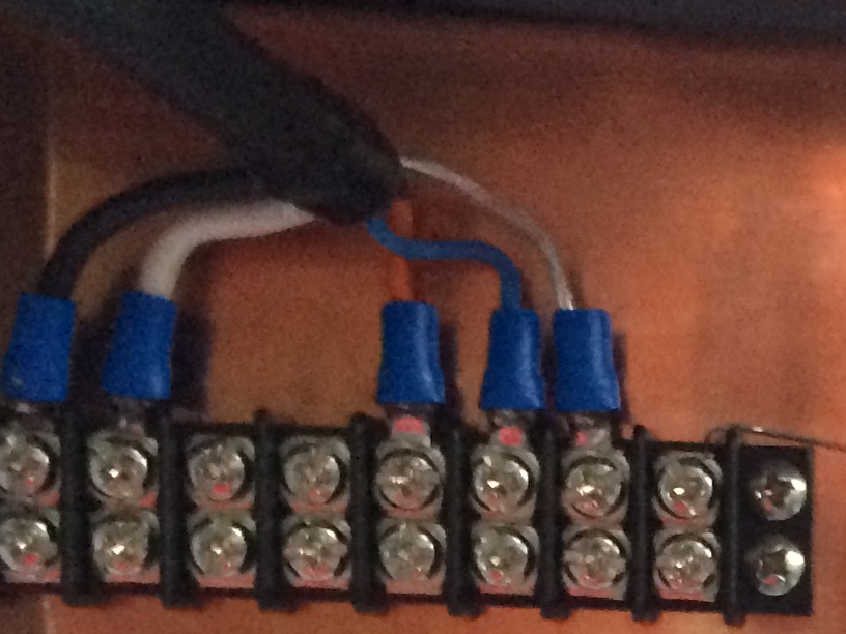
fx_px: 2835
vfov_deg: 12.3
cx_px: 1360
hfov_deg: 15.4
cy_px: 906
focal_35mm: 116
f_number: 2.2
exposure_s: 1/15
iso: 250
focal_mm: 4.15
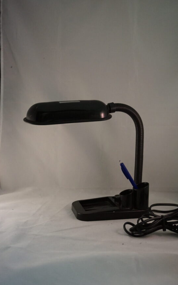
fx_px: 295
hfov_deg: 33.6
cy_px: 144
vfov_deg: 51.5
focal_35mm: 38
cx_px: 94
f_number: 4.5
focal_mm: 24
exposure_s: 1/160
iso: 2000
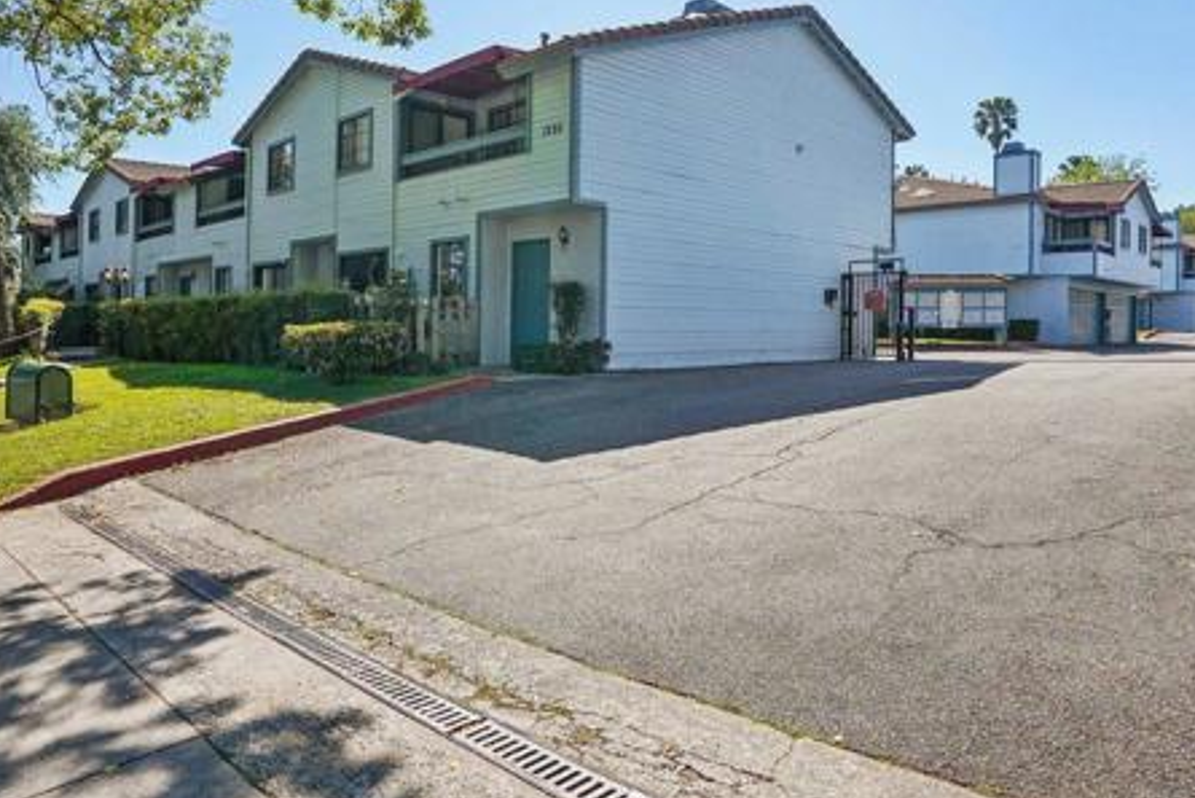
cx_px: 534
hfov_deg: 75.8
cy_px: 283
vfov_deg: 54.3
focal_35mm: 23
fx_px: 764
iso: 400
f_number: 8
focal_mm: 16
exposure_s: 1/800
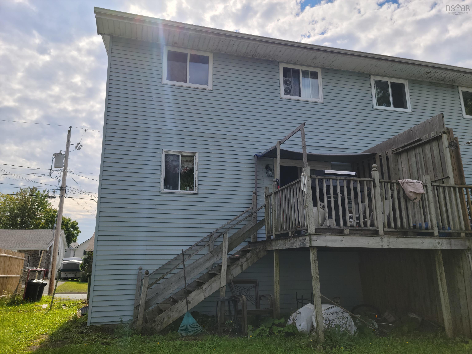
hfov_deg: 63.4
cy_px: 177
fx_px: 382
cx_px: 236
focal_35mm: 28
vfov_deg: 49.7
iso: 25
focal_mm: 5.9
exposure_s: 1/1019
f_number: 2
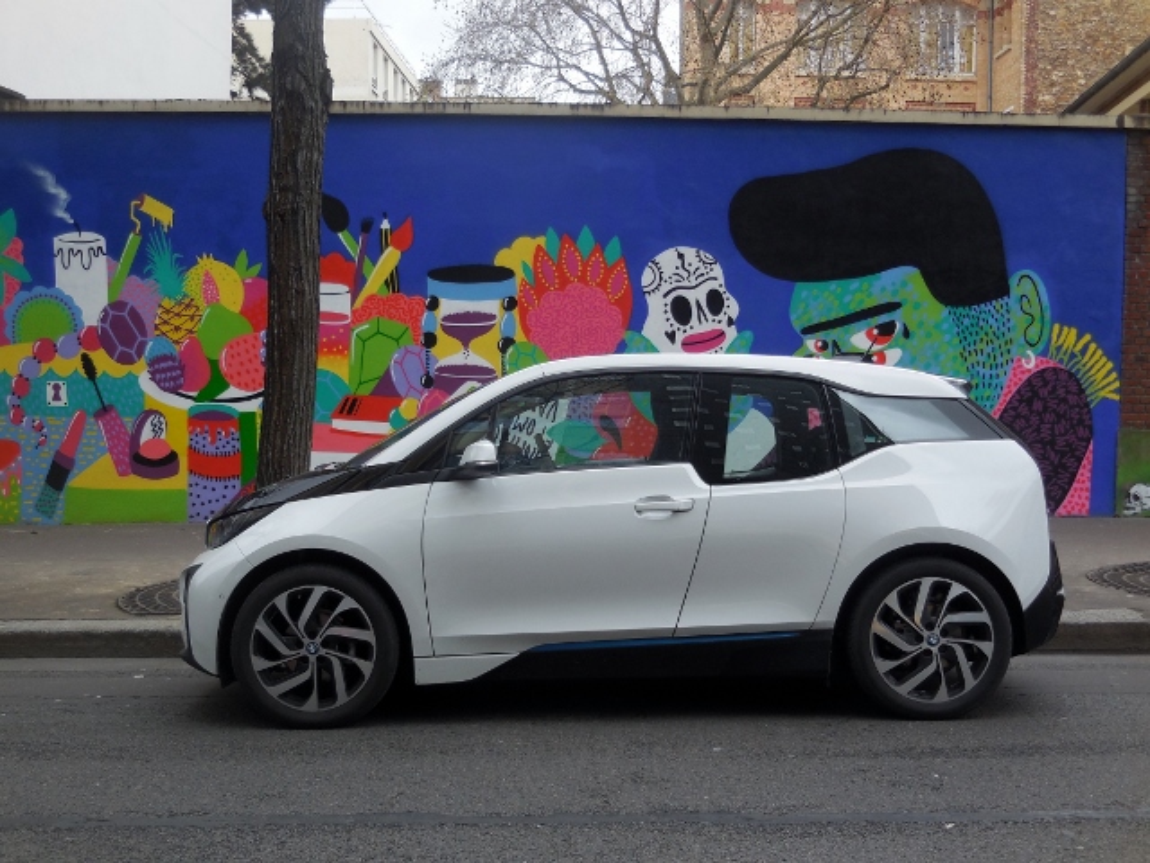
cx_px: 575
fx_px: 1495
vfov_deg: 32.2
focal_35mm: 45
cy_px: 432
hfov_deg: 42.1
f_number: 4.2
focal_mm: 8.1
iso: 125
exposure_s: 1/160
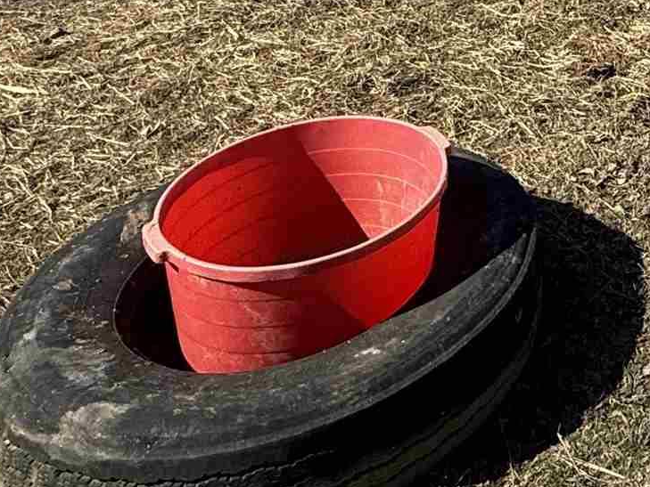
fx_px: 1108
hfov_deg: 27.4
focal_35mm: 59
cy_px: -351
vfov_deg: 19.5
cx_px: 843
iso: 50
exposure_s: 1/1848
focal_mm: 2.22
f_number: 2.2
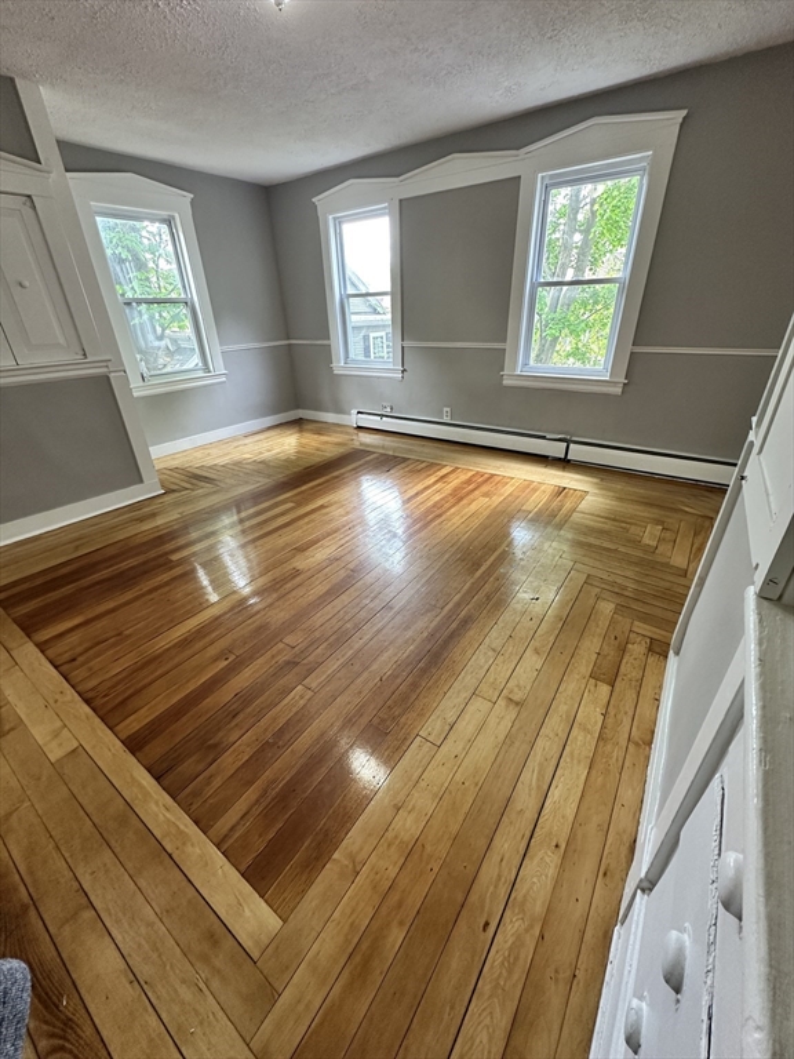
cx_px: 397
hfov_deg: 85.7
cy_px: 530
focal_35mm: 14
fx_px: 428
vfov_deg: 102.1
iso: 160
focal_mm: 2.22
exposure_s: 1/60
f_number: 2.2
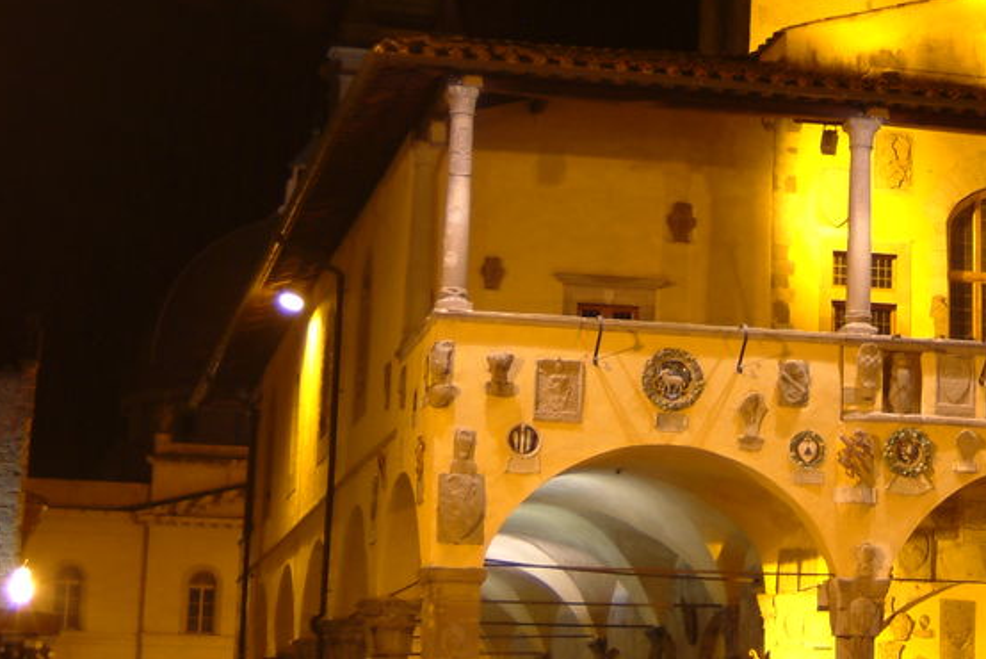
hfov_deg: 19.0
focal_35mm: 104
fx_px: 2850
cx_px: 1004
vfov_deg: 13.1
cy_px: 130
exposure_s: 1
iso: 100
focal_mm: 24
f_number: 4
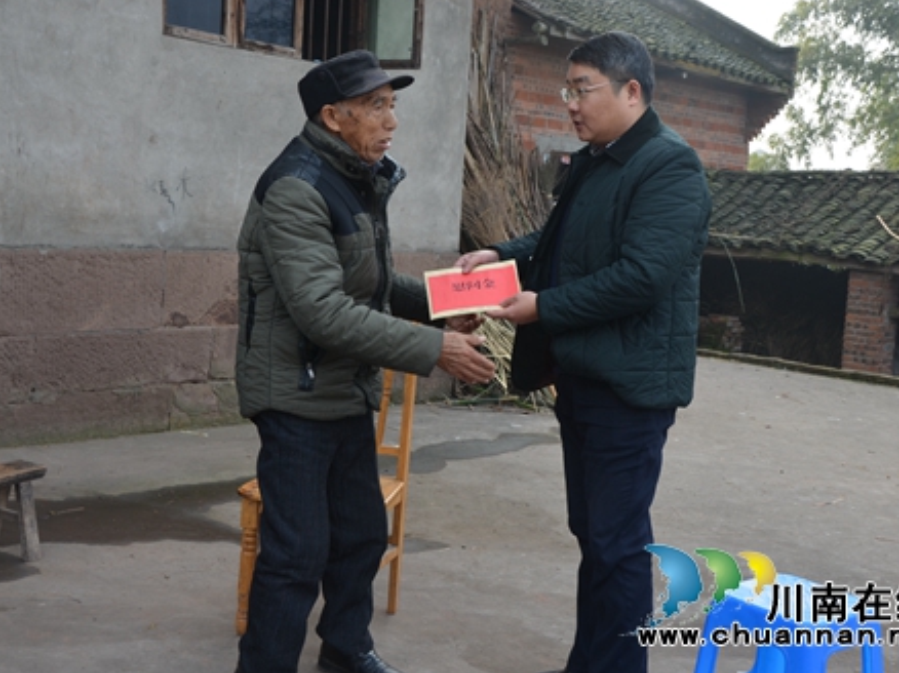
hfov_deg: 41.2
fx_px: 1194
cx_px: 474
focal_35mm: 46
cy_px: 338
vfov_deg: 31.5
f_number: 5.6
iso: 200
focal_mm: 28
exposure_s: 1/125
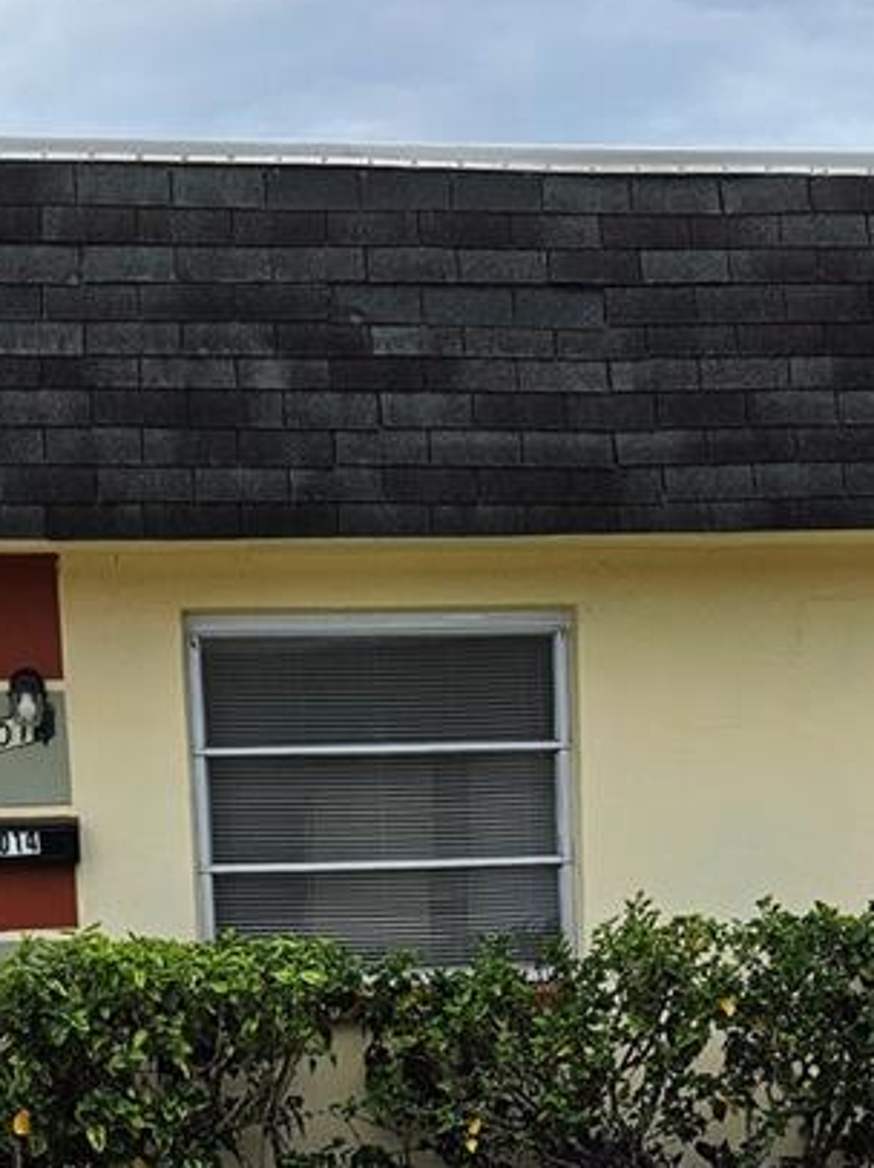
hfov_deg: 21.6
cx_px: 540
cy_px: 1223
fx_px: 2292
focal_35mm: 68
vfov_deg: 26.7
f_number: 1.8
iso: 25
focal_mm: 5.4
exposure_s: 1/1742
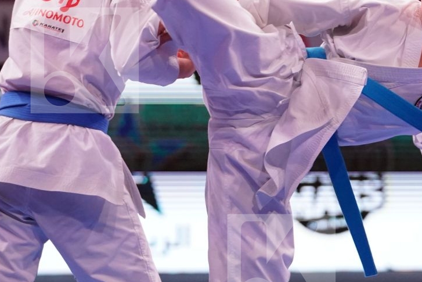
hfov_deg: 6.5
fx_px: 3716
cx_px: 282
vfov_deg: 4.3
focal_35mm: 317
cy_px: 60
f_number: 2.8
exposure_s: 1/1000
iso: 3200
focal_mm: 128
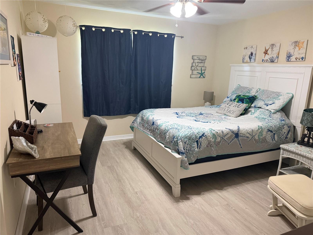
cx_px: 156
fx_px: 217
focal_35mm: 24
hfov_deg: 71.6
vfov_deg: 56.8
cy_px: 118
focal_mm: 6.76
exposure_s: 1/60
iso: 400
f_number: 1.78
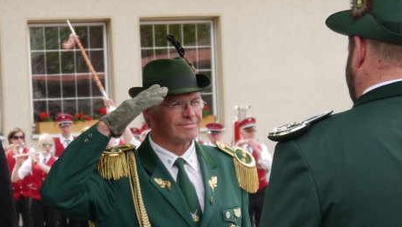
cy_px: 166
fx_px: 1685
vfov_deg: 7.7
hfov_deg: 13.6
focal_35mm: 158
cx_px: 161
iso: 160
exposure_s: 1/200
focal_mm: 42
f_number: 5.6
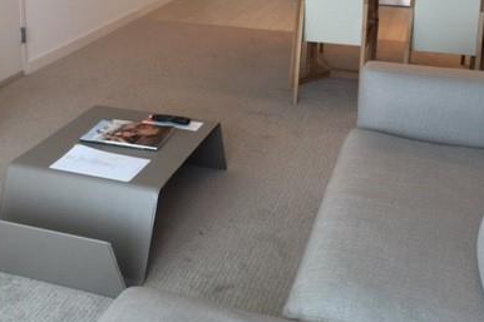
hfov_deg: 39.4
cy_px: 58
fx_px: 672
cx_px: 188
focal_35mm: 50
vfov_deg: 26.4
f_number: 2.2
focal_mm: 4.15
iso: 40
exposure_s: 1/15
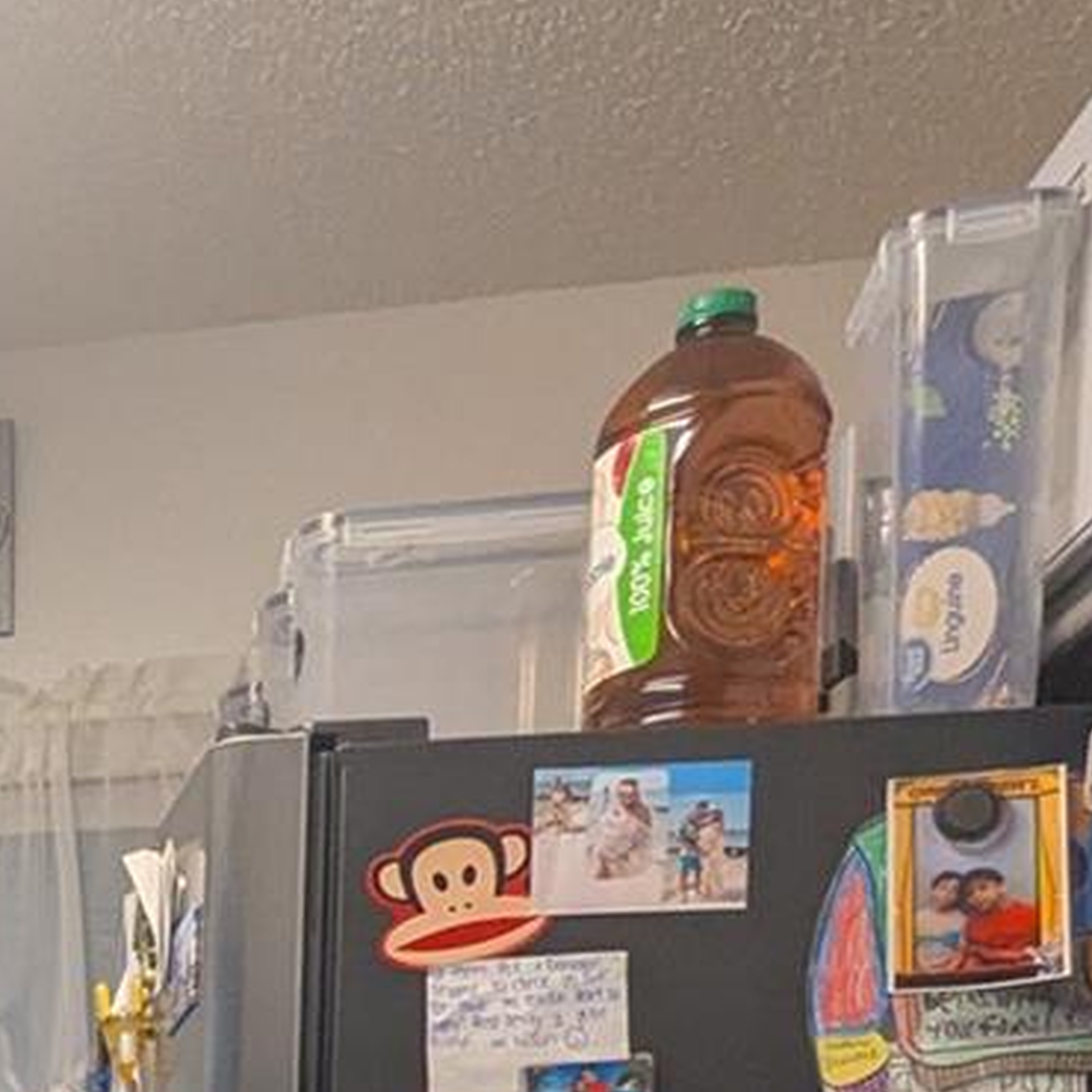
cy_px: 1579
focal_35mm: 61
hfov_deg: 23.1
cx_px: -514
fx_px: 2177
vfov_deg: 23.3
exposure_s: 1/120
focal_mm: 2.35
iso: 427
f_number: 2.2
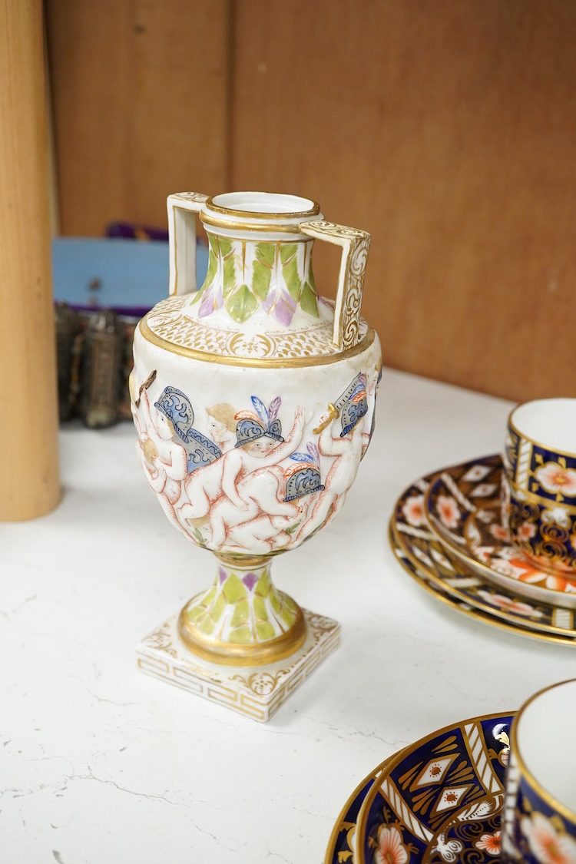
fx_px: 1080
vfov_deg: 43.6
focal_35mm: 45
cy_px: 432
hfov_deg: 29.9
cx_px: 288
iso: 2500
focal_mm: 30
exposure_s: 1/160
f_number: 8
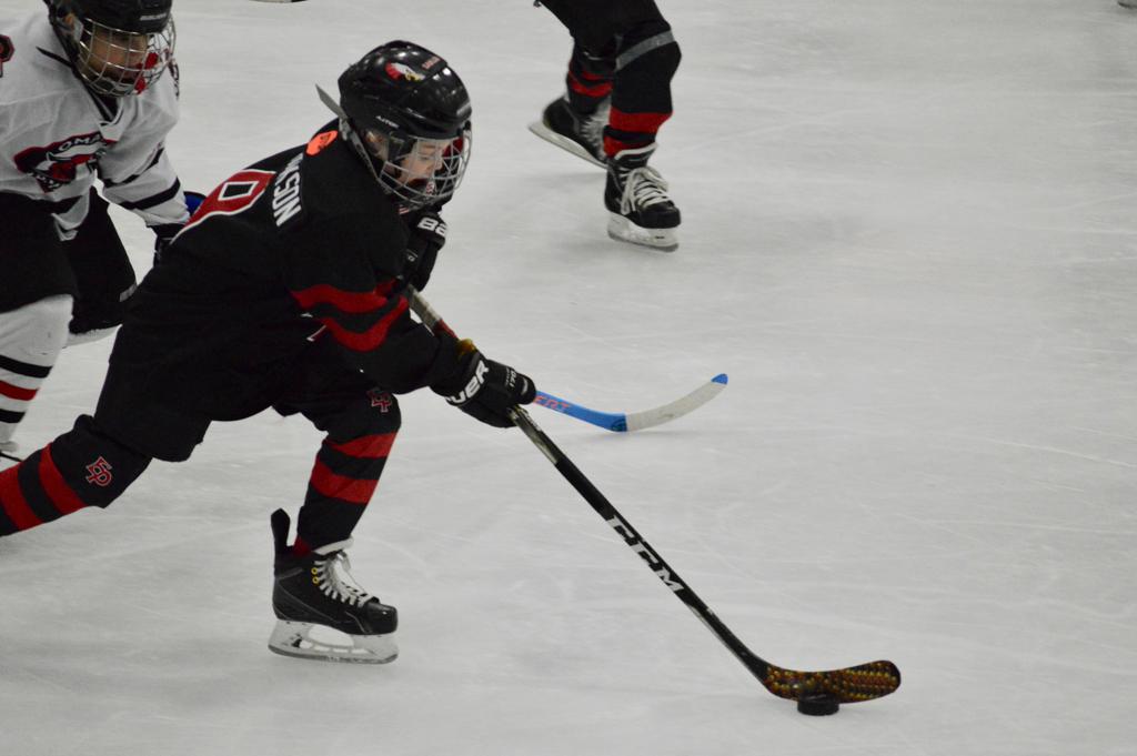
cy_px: 378
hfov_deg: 6.9
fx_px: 9467
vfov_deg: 4.6
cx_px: 568
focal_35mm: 300
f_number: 5.6
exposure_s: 1/320
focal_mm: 200
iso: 3200
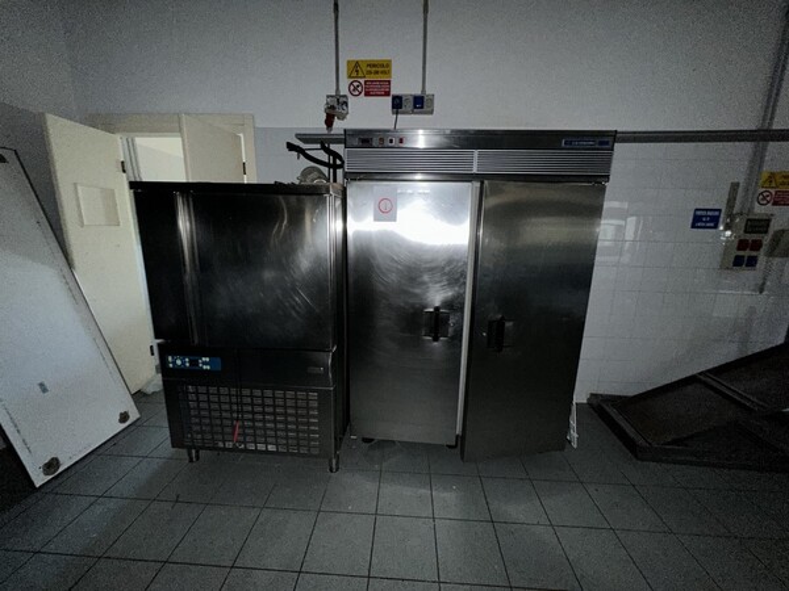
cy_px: 296
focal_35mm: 14
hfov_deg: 102.1
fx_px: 319
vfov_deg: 85.7
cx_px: 394
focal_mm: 2.22
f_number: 2.2
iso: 250
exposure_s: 1/30
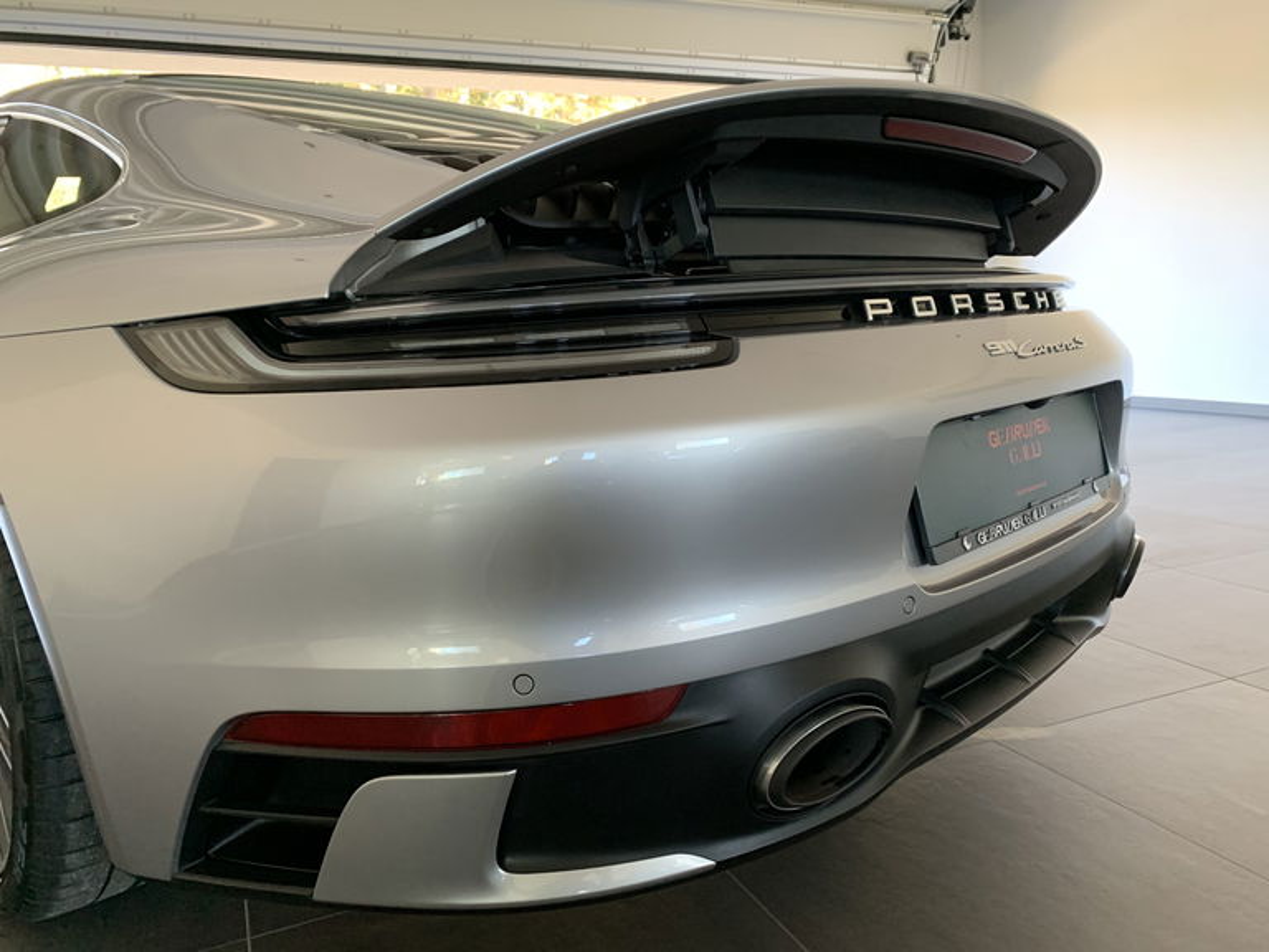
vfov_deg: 53.1
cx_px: 634
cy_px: 476
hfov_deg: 67.3
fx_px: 953
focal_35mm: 26
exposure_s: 1/60
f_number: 1.8
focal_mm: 4.25
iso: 200
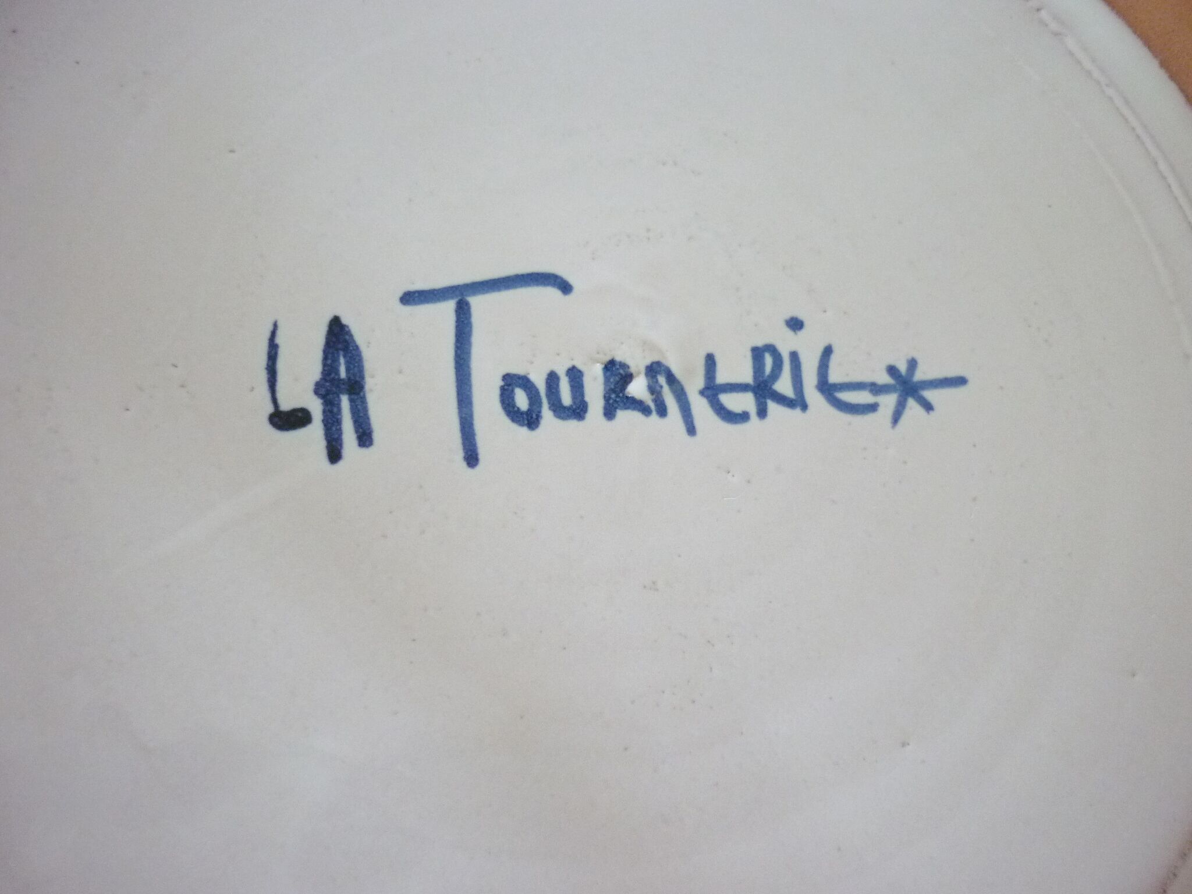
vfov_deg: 42.9
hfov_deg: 55.4
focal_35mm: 33
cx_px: 596
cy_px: 447
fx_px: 1136
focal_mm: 5.5
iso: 400
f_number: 2.8
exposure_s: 1/30
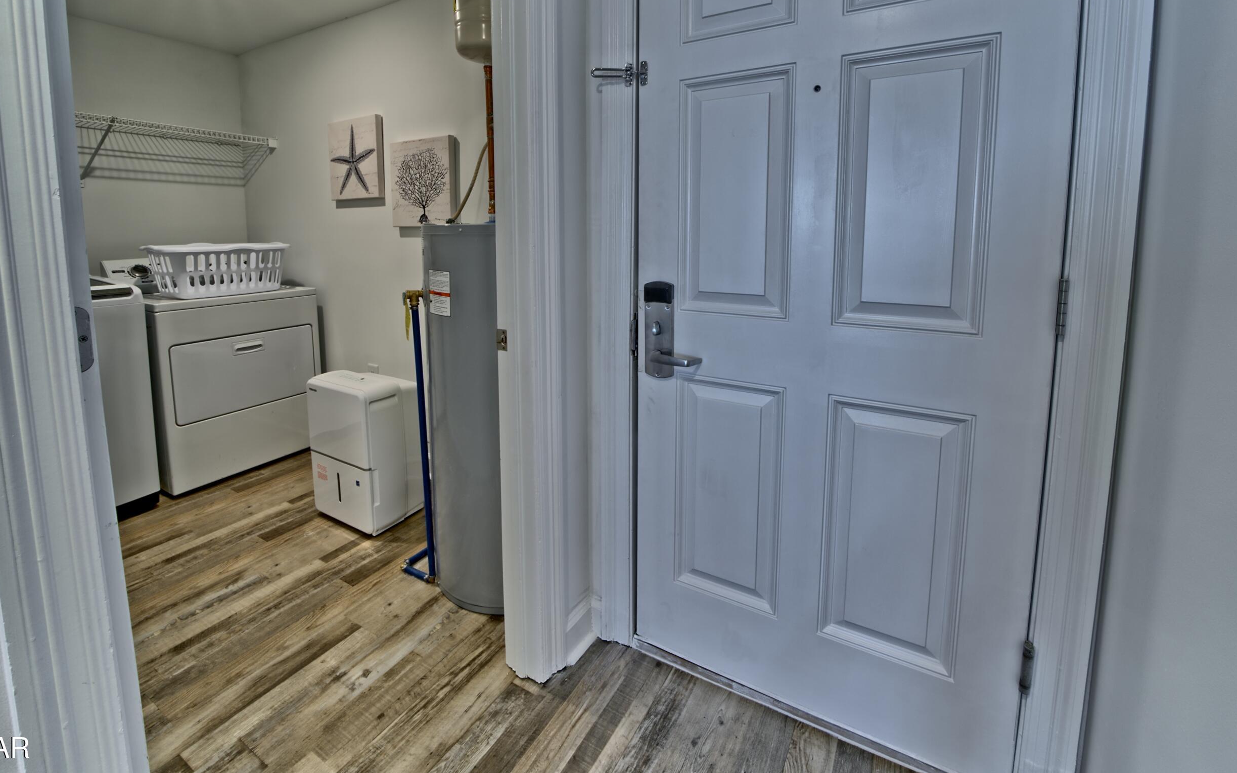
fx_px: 506
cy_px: 288
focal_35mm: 15
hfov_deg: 101.5
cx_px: 617
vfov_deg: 73.5
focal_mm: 12
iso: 200
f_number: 19
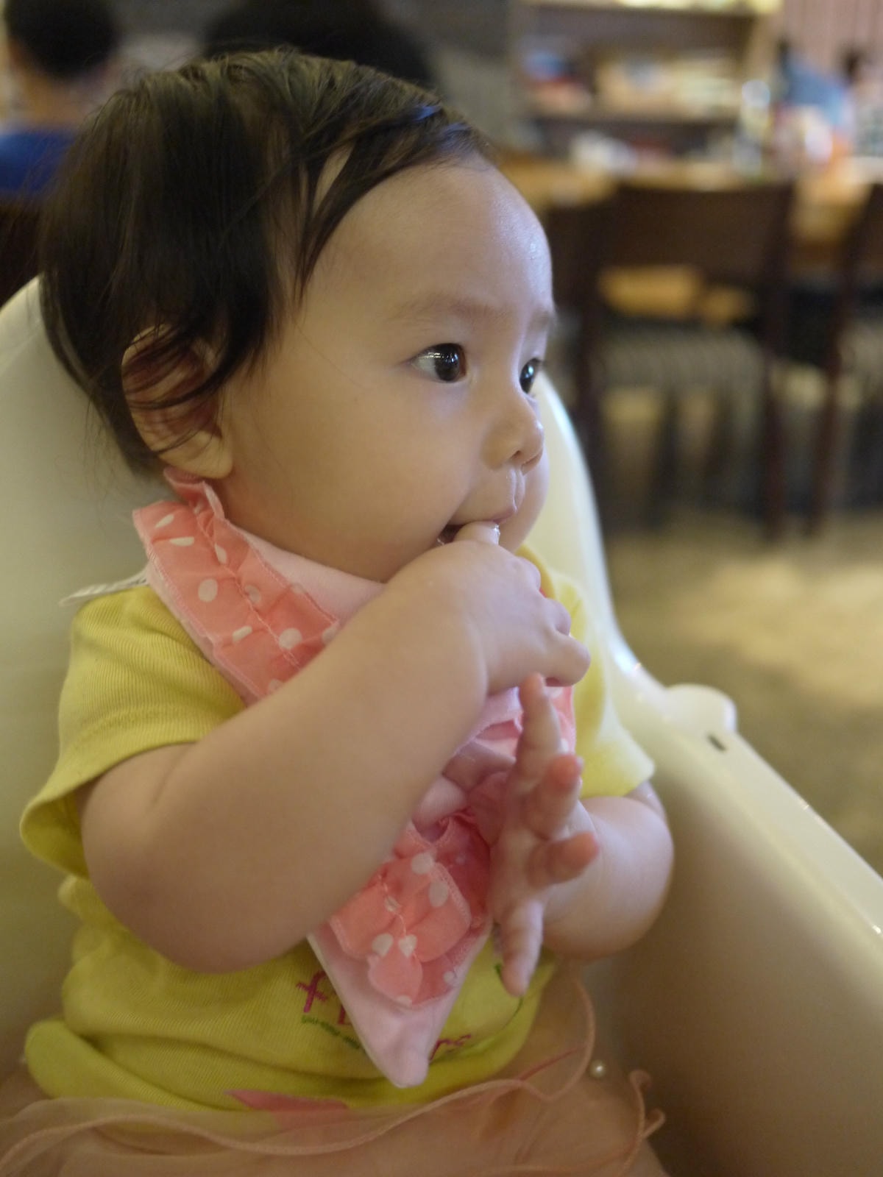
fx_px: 1360
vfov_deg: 46.8
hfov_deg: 36.0
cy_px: 588
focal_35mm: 40
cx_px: 442
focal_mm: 20
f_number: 1.7
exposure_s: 1/40
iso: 800
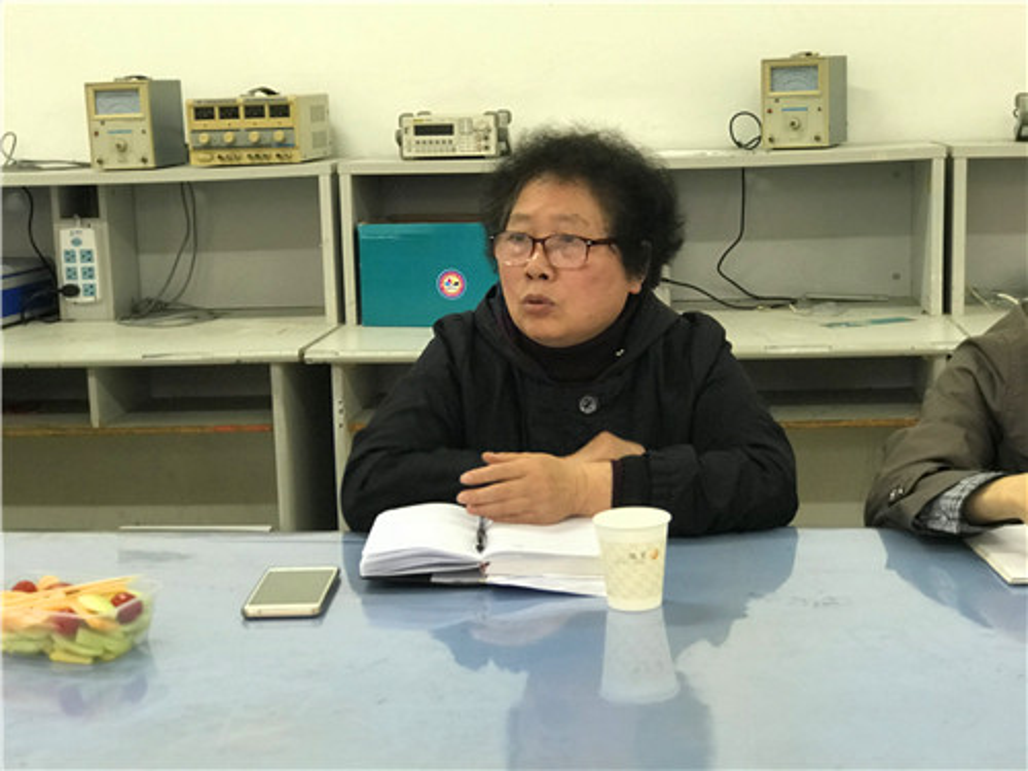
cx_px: 514
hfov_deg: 33.8
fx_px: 1693
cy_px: 386
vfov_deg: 25.7
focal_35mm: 57
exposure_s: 1/50
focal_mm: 6.6
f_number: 2.8
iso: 250
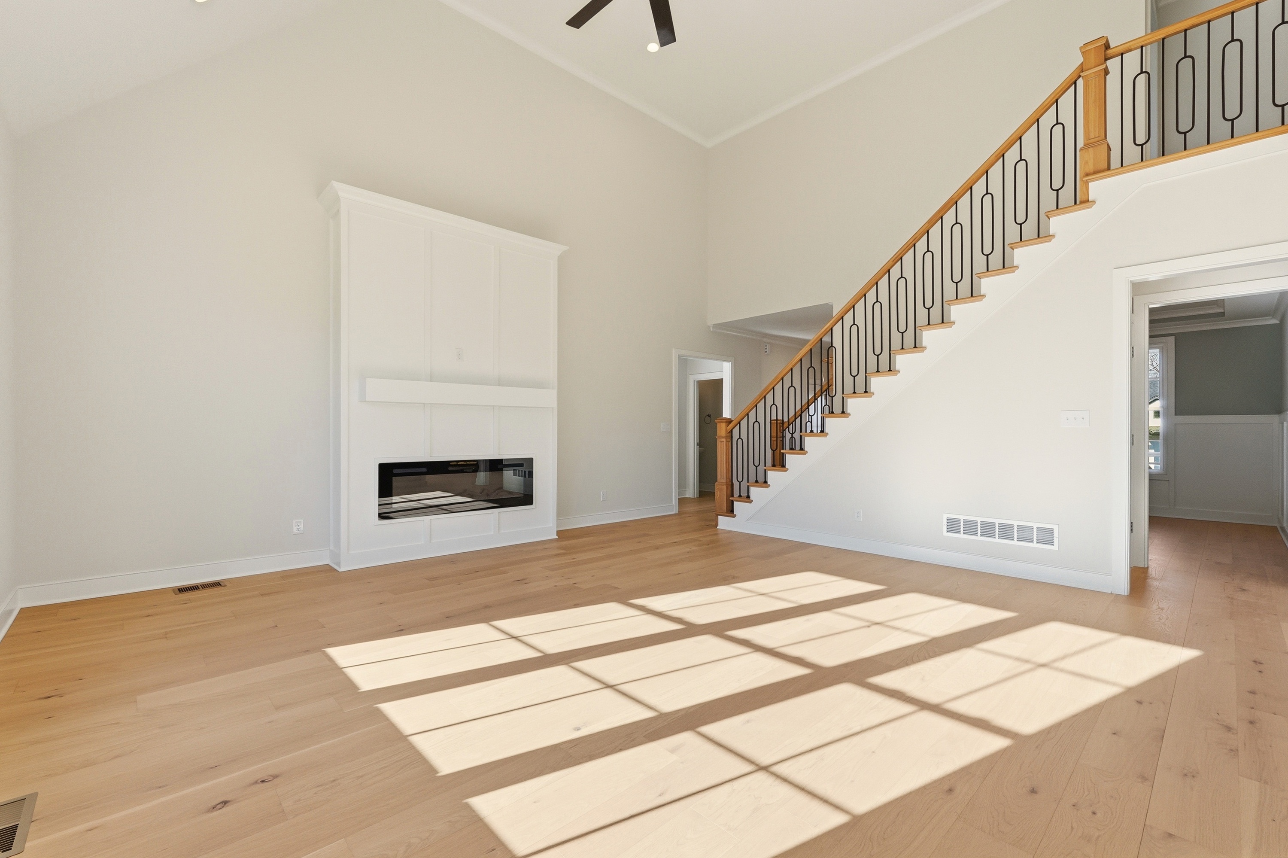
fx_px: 536
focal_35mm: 15
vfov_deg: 77.3
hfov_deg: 100.4
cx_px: 644
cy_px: 429
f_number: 9
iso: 400
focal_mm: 10
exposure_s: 1/3200
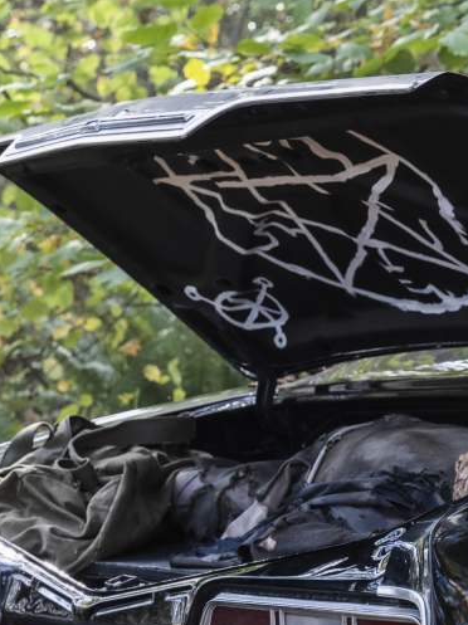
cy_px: 401
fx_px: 2725
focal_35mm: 151
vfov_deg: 13.1
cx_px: 6
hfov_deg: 9.7
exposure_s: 1/125
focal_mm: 65
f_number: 5.6
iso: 400
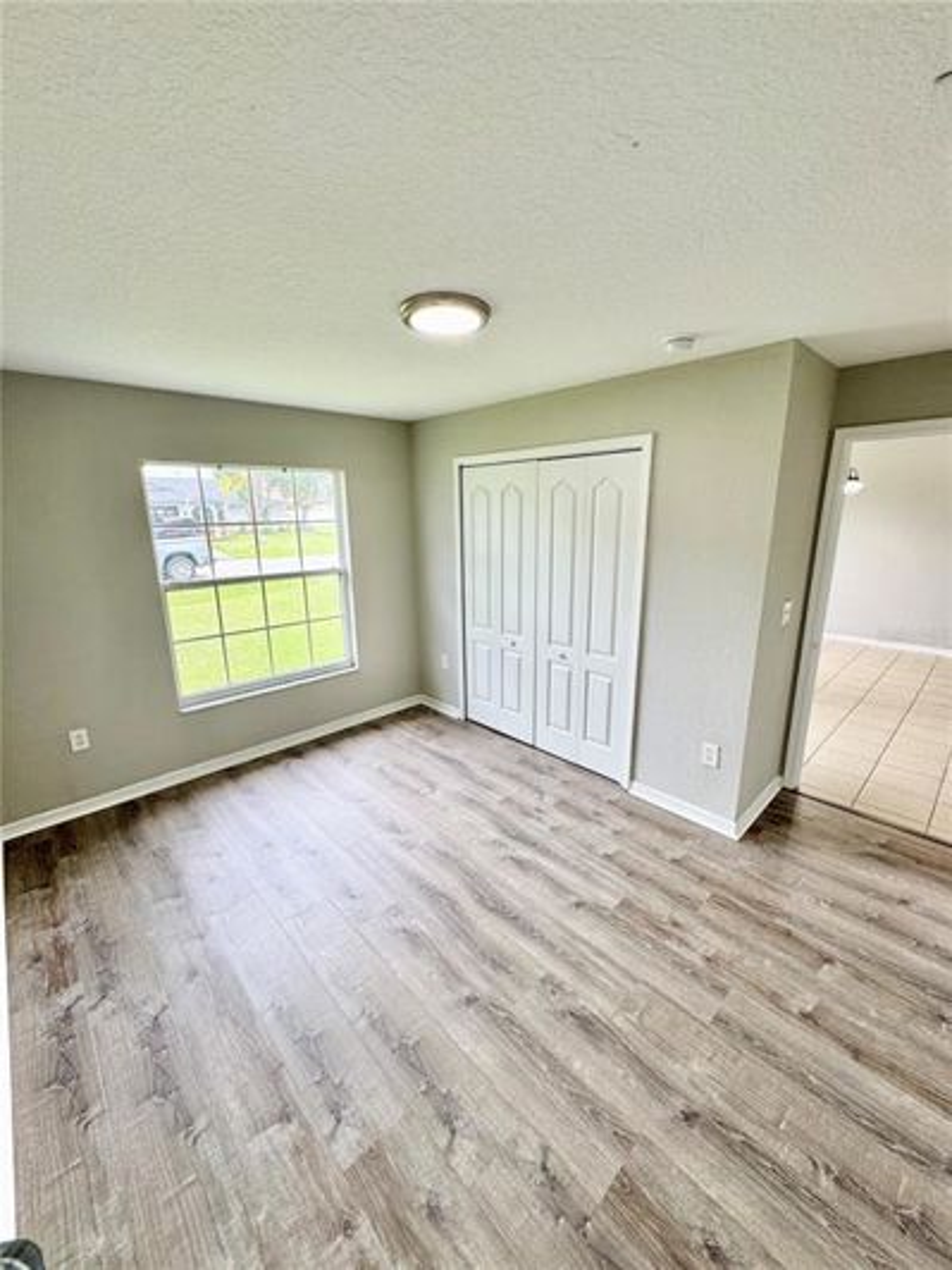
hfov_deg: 85.7
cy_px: 635
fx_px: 513
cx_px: 476
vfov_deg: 102.1
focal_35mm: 14
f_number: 2.2
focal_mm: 2.22
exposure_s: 1/99
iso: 64
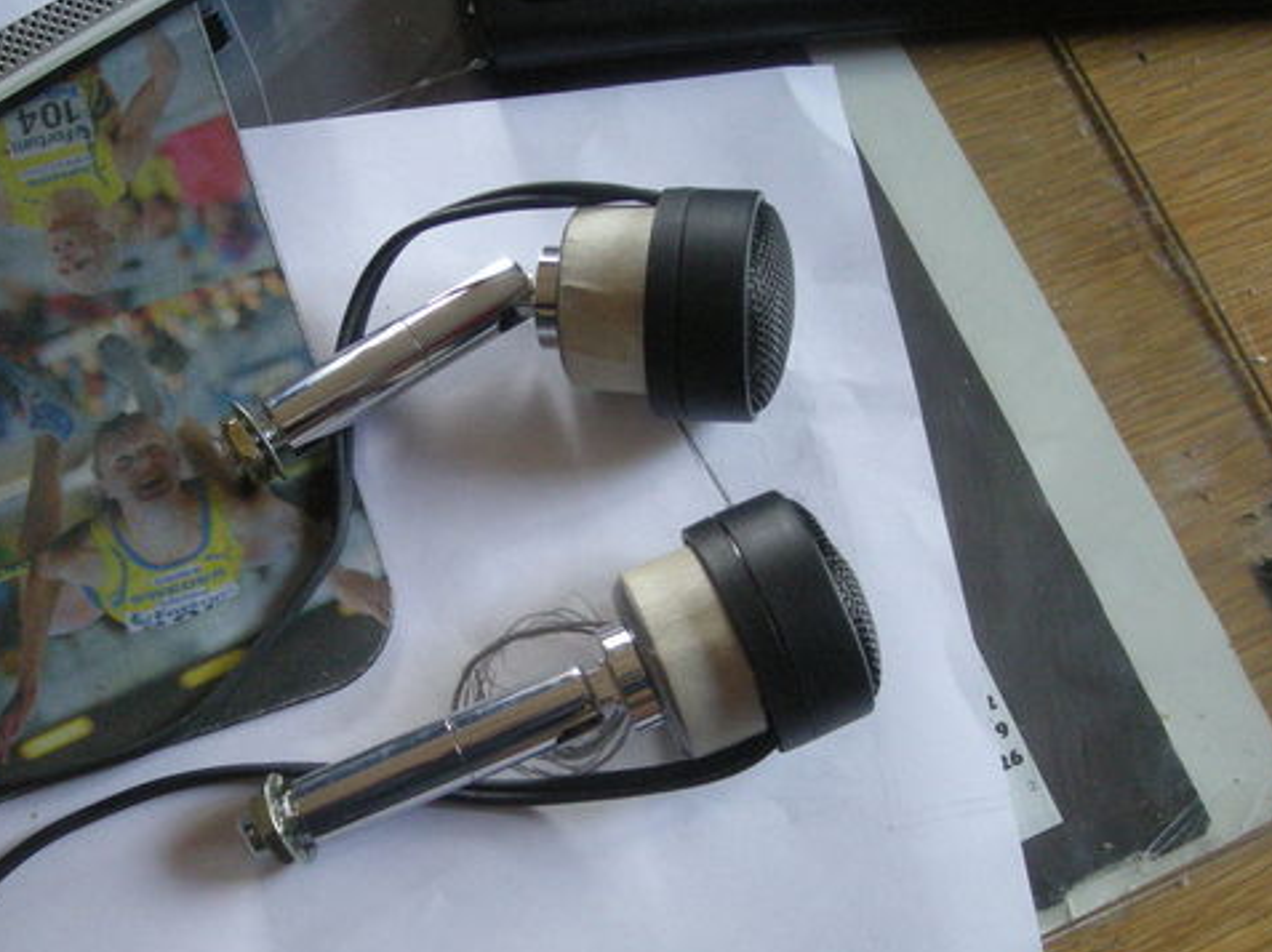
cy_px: 501
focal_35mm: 47
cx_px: 539
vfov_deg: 30.8
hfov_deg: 40.4
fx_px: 1726
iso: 308
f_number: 2.8
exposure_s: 1/60.3
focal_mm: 5.7
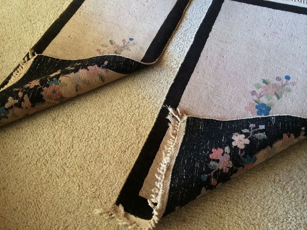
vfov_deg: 46.8
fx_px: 266
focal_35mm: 30
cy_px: 115
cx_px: 154
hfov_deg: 60.0
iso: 200
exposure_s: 1/30
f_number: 2.2
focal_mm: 4.12
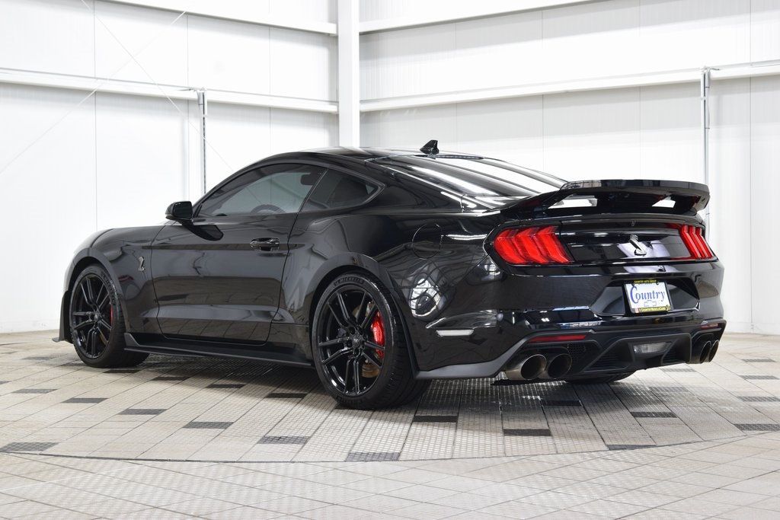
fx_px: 1300
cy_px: 260
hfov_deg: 33.4
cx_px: 390
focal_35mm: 60
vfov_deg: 22.6
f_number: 6.3
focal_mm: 40
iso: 800
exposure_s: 1/15
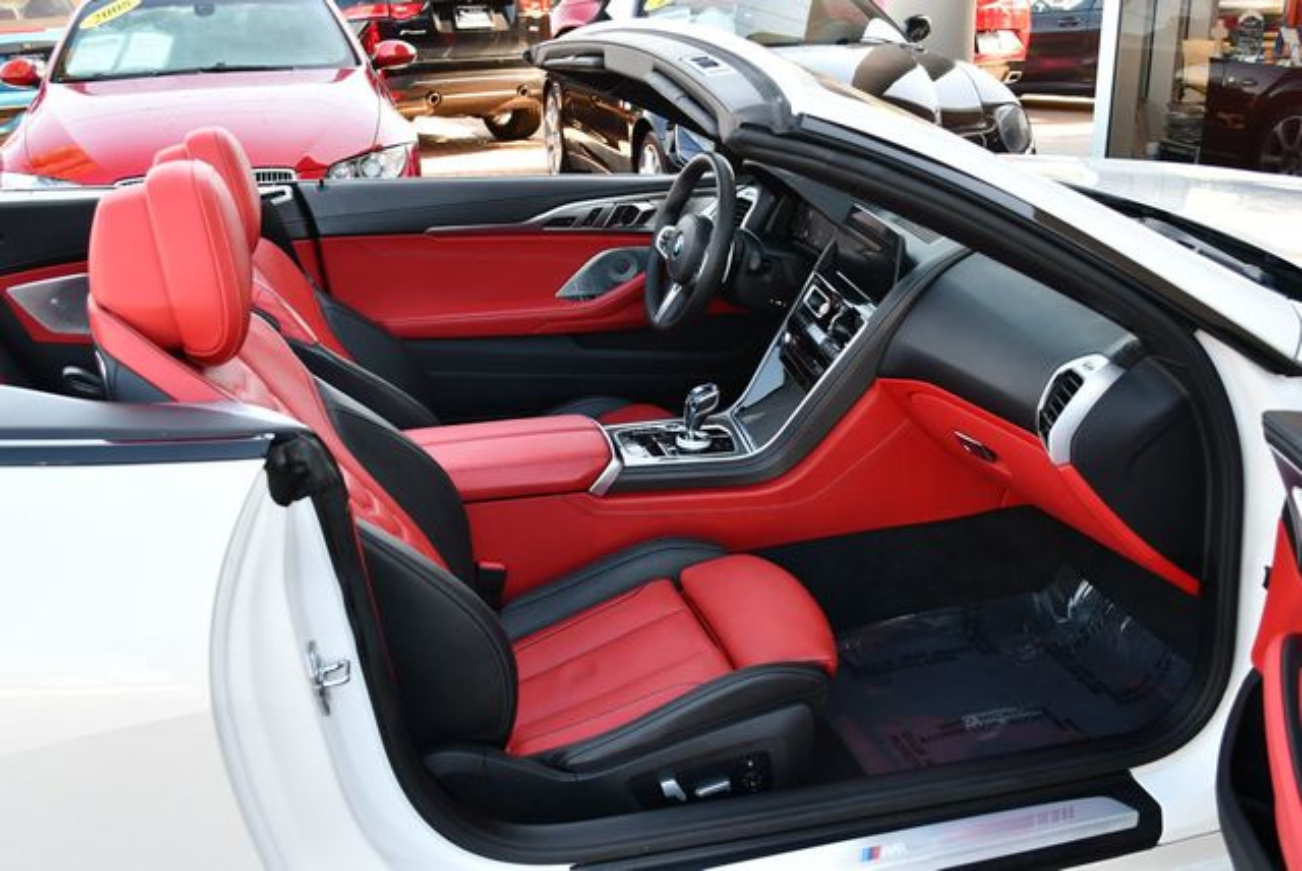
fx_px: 1303
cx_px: 651
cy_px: 436
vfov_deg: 36.9
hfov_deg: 53.1
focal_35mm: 36
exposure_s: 1/250
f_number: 4
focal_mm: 18
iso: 400
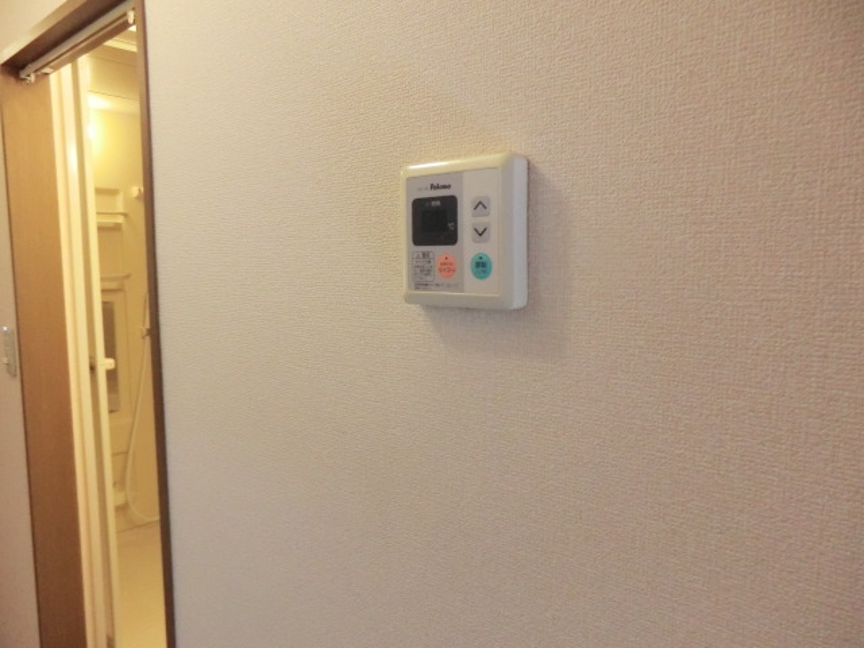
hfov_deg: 71.6
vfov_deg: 56.8
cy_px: 324
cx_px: 432
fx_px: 599
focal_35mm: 24
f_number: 3.2
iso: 640
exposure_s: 1/60
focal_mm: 4.3
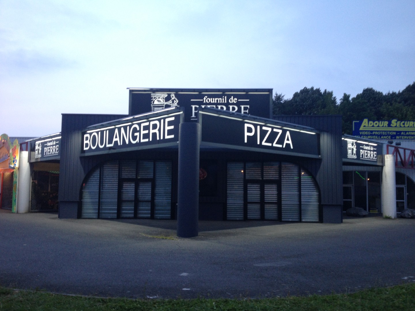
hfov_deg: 52.6
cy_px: 156
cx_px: 208
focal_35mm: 35
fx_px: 420
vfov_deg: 40.7
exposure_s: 1/20
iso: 80
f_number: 2.4
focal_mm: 4.28
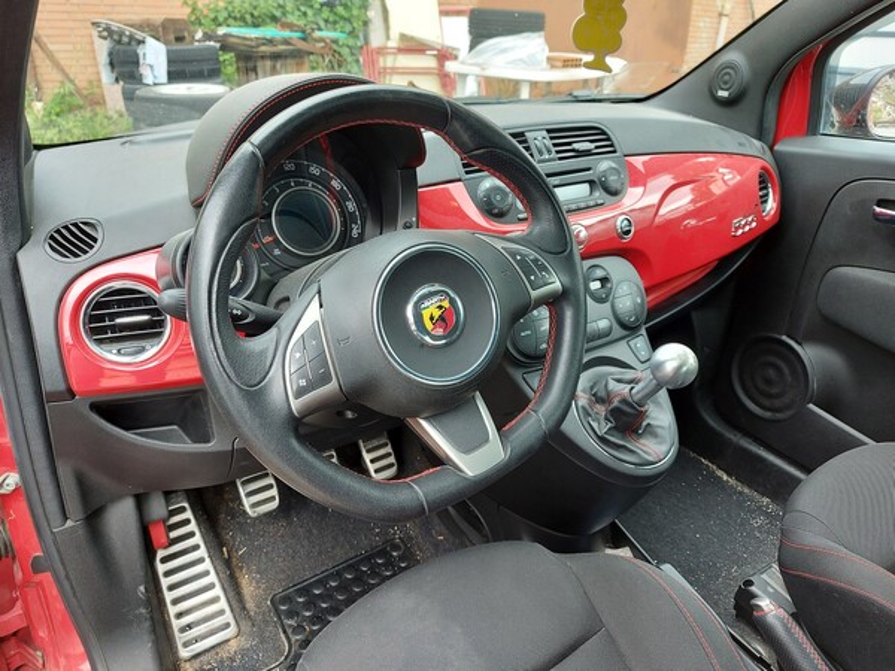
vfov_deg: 56.8
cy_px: 336
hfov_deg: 71.6
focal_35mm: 24
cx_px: 448
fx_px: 621
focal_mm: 5.23
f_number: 1.8
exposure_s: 1/50
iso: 40
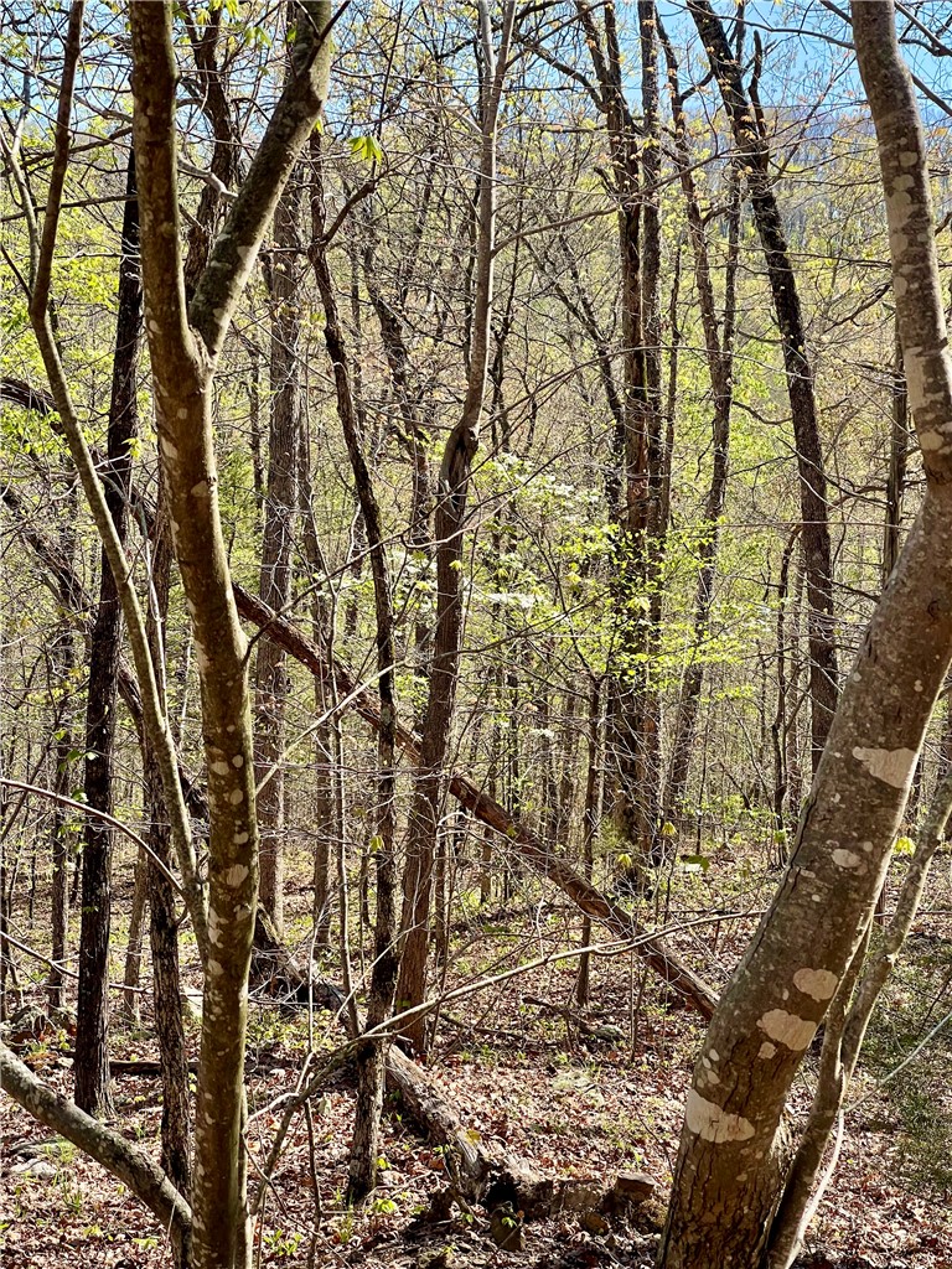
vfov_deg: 30.3
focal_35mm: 64
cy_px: 634
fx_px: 2347
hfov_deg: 22.9
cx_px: 476
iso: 20
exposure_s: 1/332
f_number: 2.2
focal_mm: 7.5
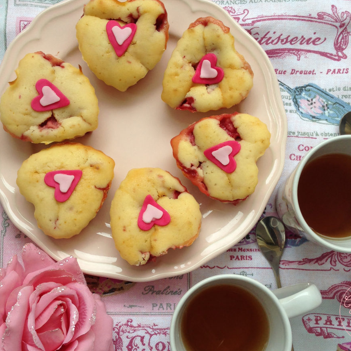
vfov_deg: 32.8
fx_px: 597
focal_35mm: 52
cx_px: 179
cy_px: 175
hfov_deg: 32.8
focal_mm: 4.12
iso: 50
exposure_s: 1/120
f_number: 2.4
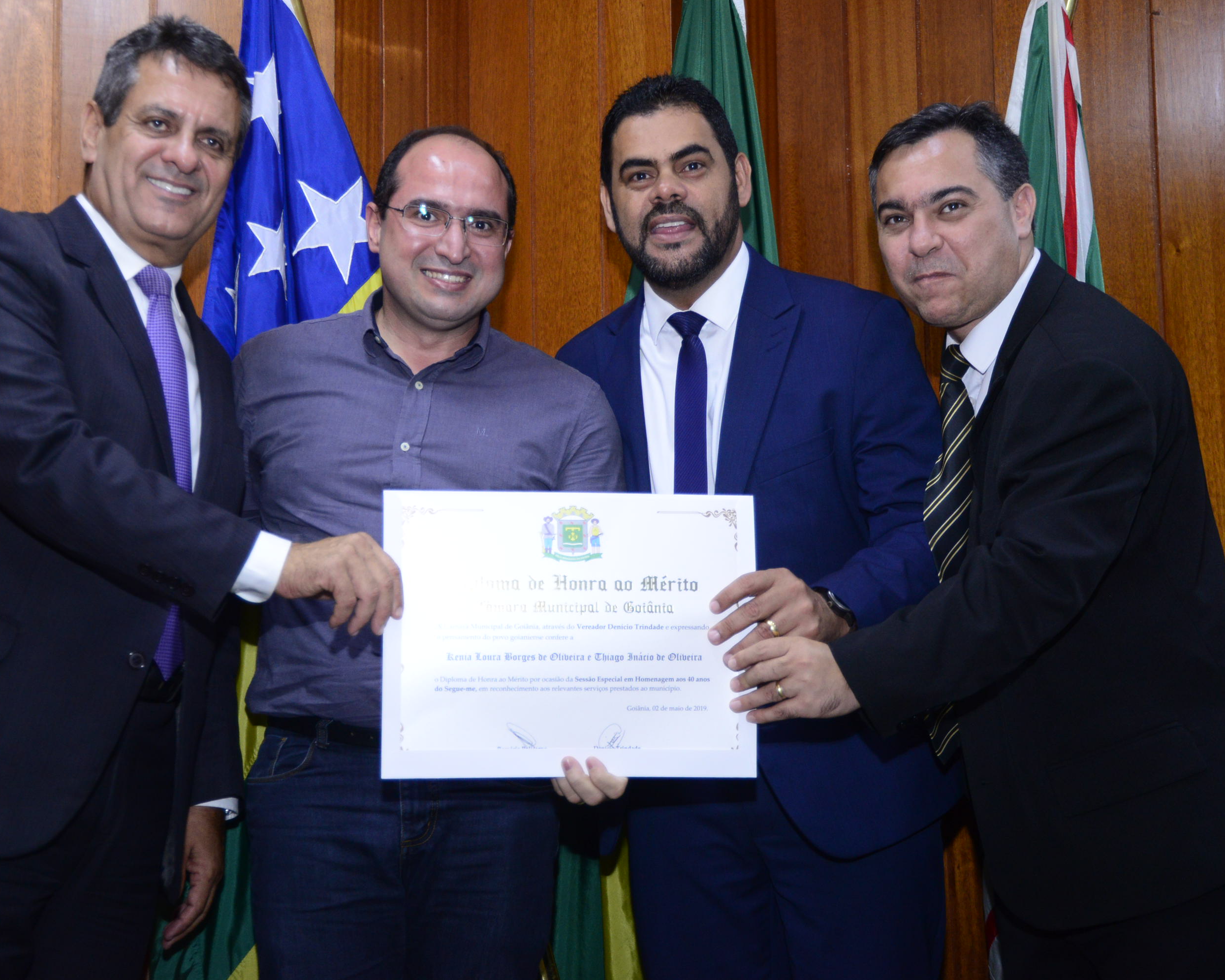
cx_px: 529
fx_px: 2139
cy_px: 488
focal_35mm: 59
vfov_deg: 25.8
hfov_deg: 31.9
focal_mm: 52
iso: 2500
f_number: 4.8
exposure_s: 1/125
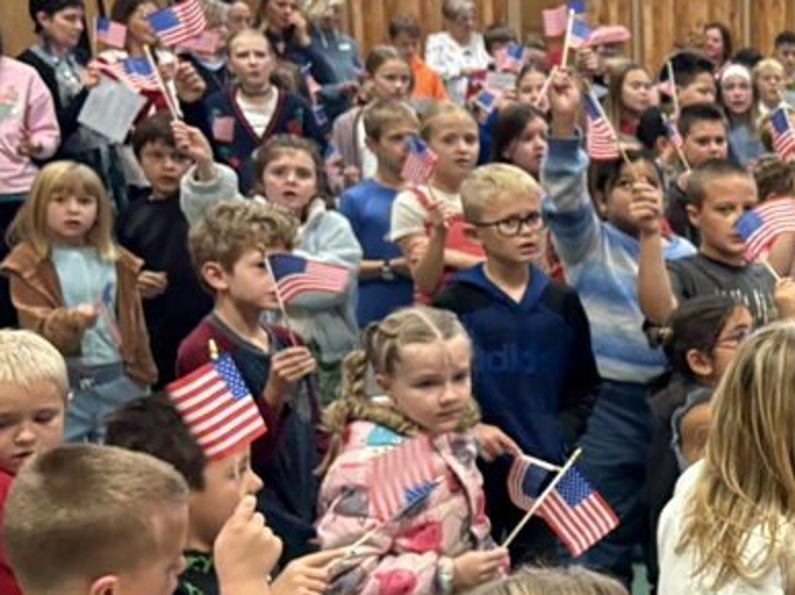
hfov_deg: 24.7
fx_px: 1584
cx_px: 1019
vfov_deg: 21.3
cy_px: 360
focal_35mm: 69
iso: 250
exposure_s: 1/60
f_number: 1.6
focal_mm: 5.96
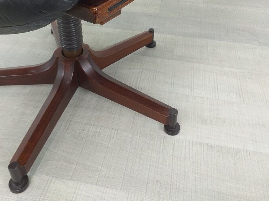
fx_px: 272
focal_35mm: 35
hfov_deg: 52.7
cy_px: 21
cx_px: 134
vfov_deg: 38.0
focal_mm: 3.6
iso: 100
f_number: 1.9
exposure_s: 1/50
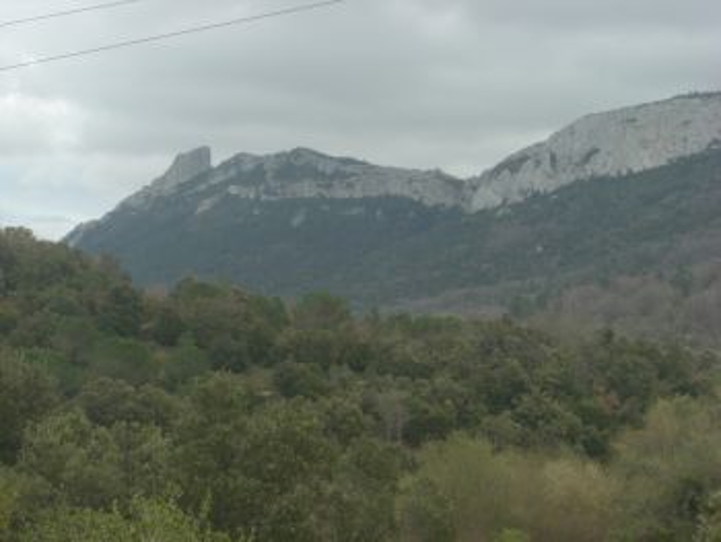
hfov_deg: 17.3
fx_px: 2376
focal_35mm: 114
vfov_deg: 13.0
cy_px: 271
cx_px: 360
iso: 100
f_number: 5.1
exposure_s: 1/160
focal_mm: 23.7
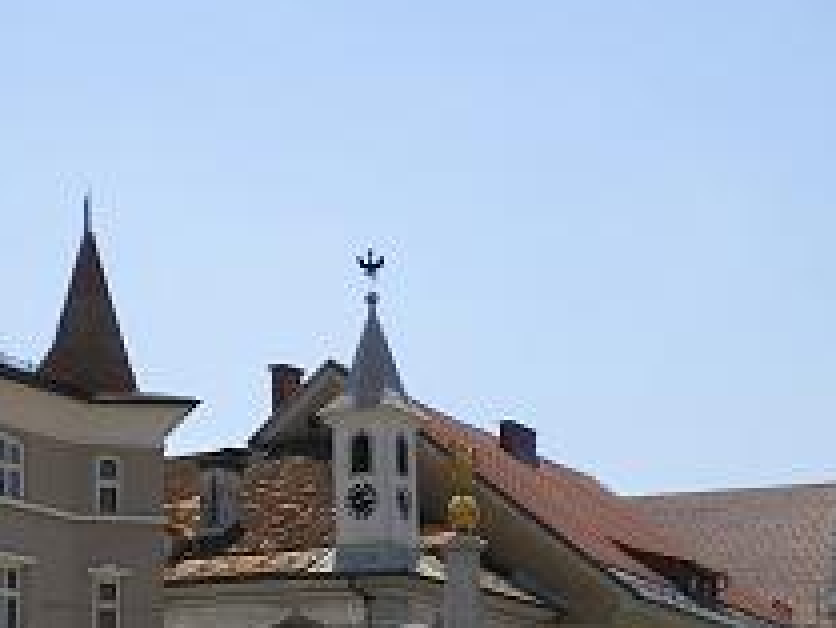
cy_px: 676
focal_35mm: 96
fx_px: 2320
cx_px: 248
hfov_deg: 20.3
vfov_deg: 15.1
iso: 64
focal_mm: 6.3
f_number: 4.6
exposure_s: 1/500
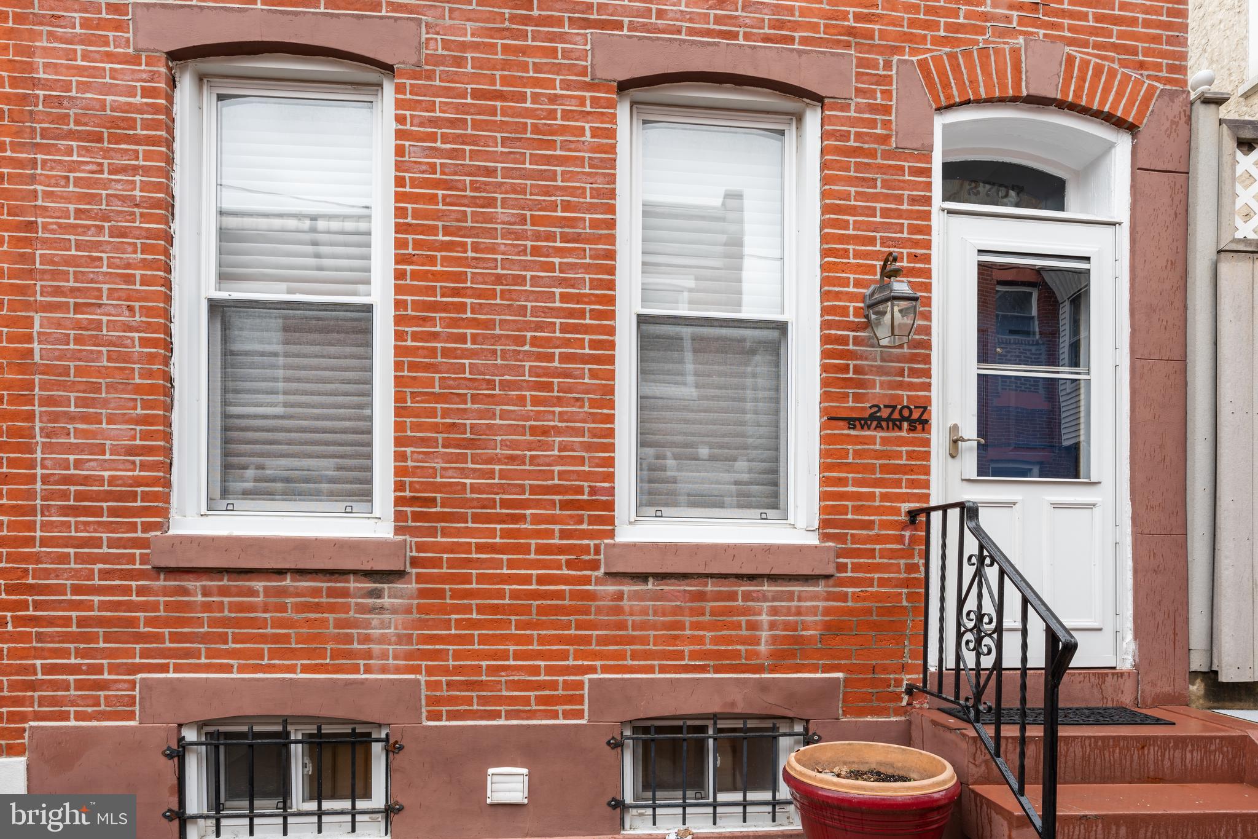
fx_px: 646
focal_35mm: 18
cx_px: 629
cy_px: 420
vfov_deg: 65.9
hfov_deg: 88.4
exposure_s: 1/5
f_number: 8
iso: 100
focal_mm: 18.5
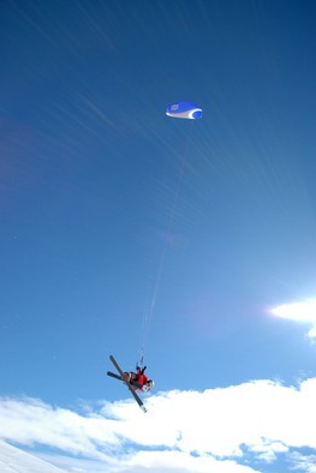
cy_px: 229
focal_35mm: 16
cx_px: 150
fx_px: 210
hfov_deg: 73.7
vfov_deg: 96.7
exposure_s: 1/1000
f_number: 5.6
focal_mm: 10
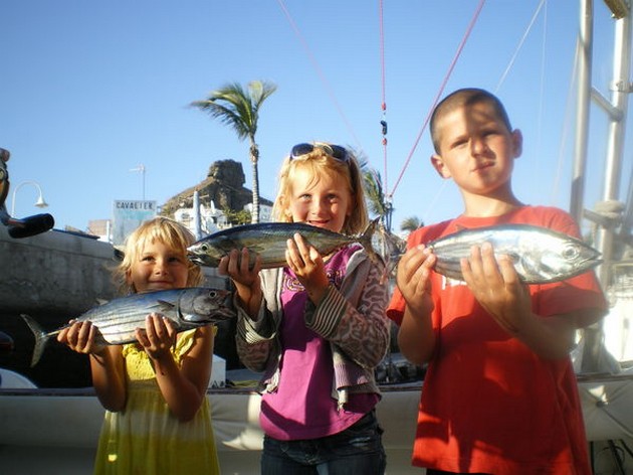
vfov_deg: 39.6
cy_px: 238
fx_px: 658
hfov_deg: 51.4
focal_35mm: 36
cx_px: 316
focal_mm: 6.3
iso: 50
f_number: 4.6
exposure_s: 1/200
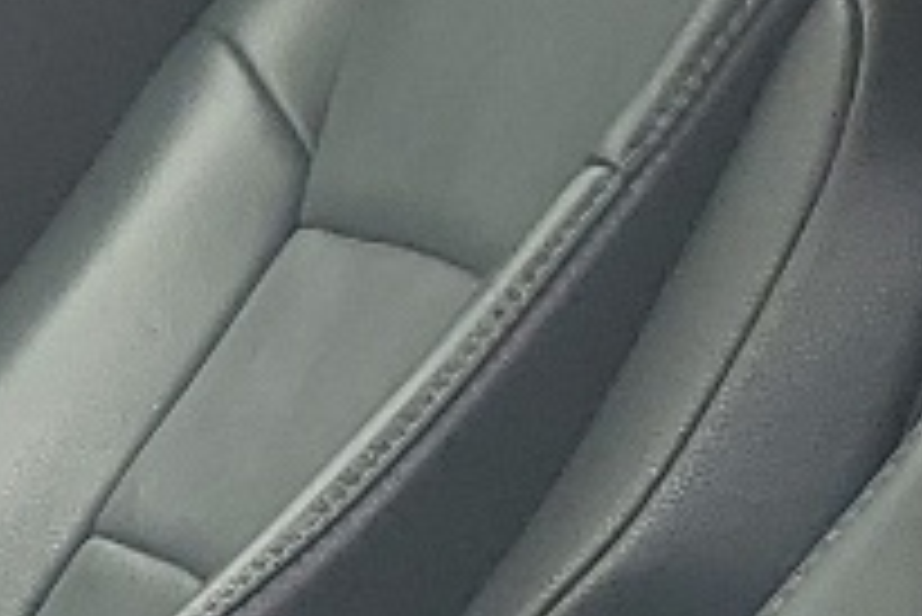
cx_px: -1565
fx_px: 5408
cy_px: 1371
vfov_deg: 6.3
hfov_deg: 8.6
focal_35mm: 211
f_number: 1.5
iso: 50
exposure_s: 1/357
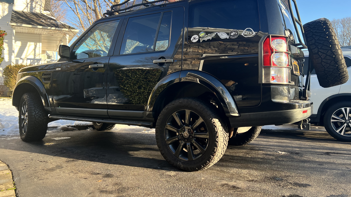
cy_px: 77
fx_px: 270
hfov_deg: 66.1
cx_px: 173
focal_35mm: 29
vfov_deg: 40.0
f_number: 1.5
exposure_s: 1/547
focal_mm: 5.7
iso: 50
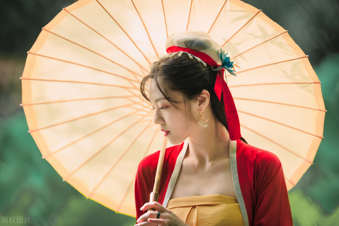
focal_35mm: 200
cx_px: 170
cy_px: 113
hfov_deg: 10.3
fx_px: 1884
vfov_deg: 6.9
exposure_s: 1/1250
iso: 100
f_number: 2
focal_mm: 200
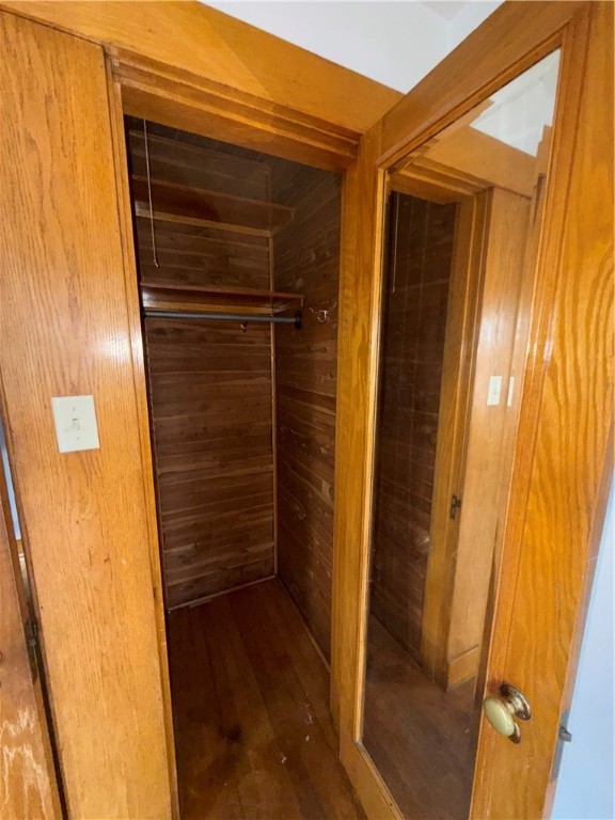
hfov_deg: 85.7
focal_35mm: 14
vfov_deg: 102.1
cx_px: 308
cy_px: 410
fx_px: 332
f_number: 2.2
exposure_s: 1/60
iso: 400
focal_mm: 2.22
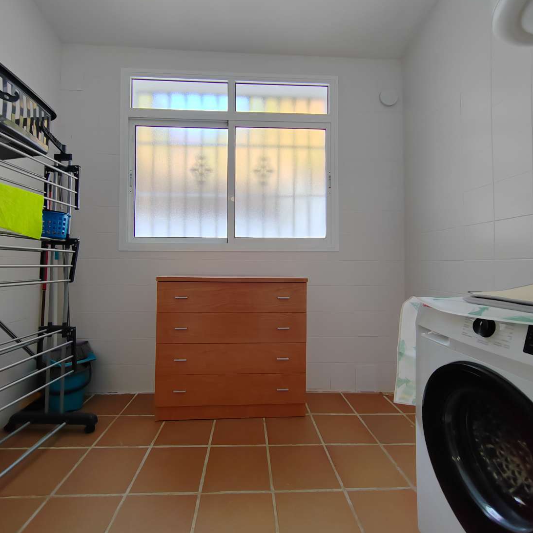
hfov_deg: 83.9
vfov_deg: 84.0
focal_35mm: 17
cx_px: 256
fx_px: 296
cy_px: 261
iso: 100
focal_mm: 2.16
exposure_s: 1/50
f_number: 2.2
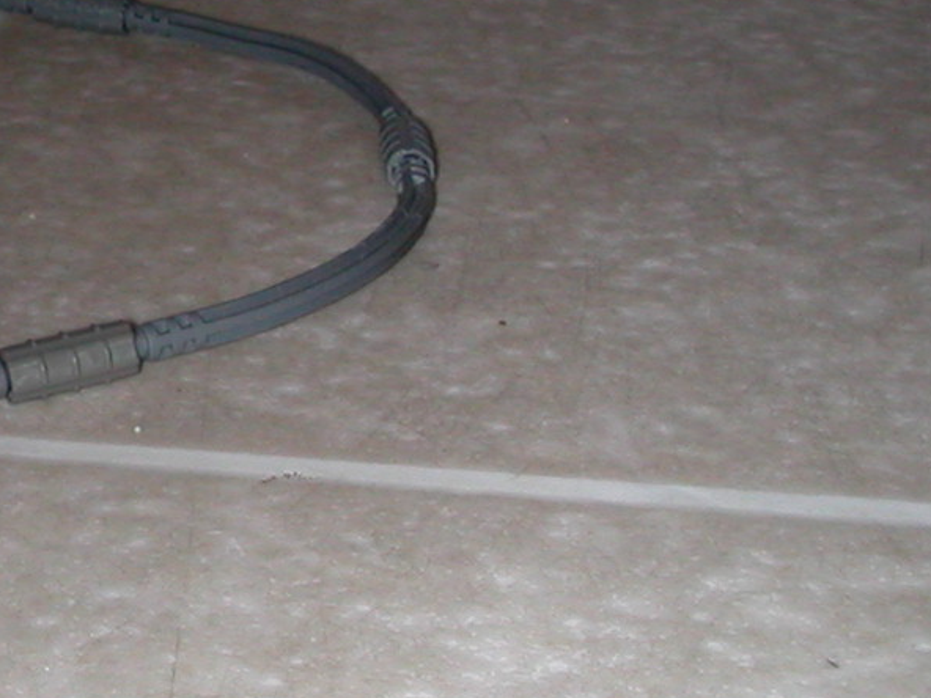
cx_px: -115
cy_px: 278
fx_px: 2690
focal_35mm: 100
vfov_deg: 14.8
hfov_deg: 18.8
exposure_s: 1/59.9
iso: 100
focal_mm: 5.6
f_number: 4.5
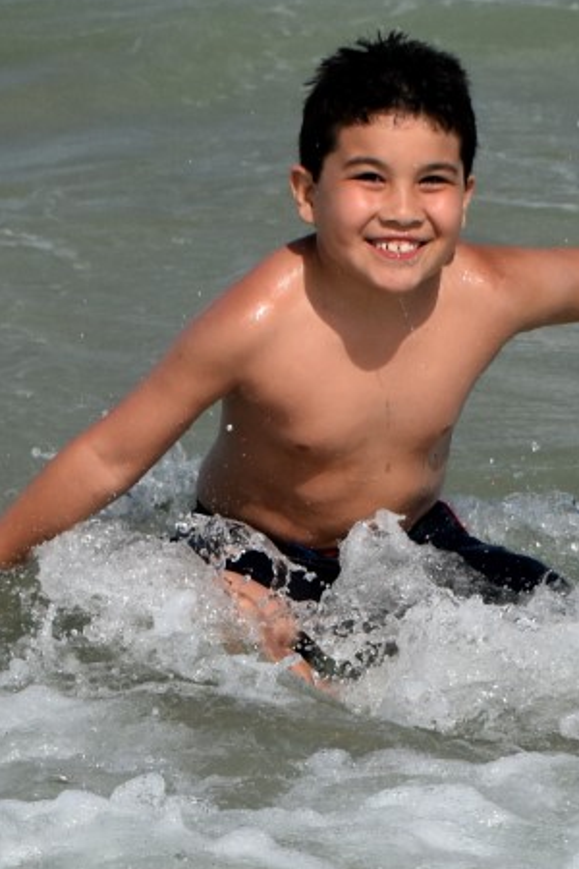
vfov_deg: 7.9
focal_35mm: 259
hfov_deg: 5.3
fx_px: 6248
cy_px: 535
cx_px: 421
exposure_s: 1/1600
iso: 400
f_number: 6.3
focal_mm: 48
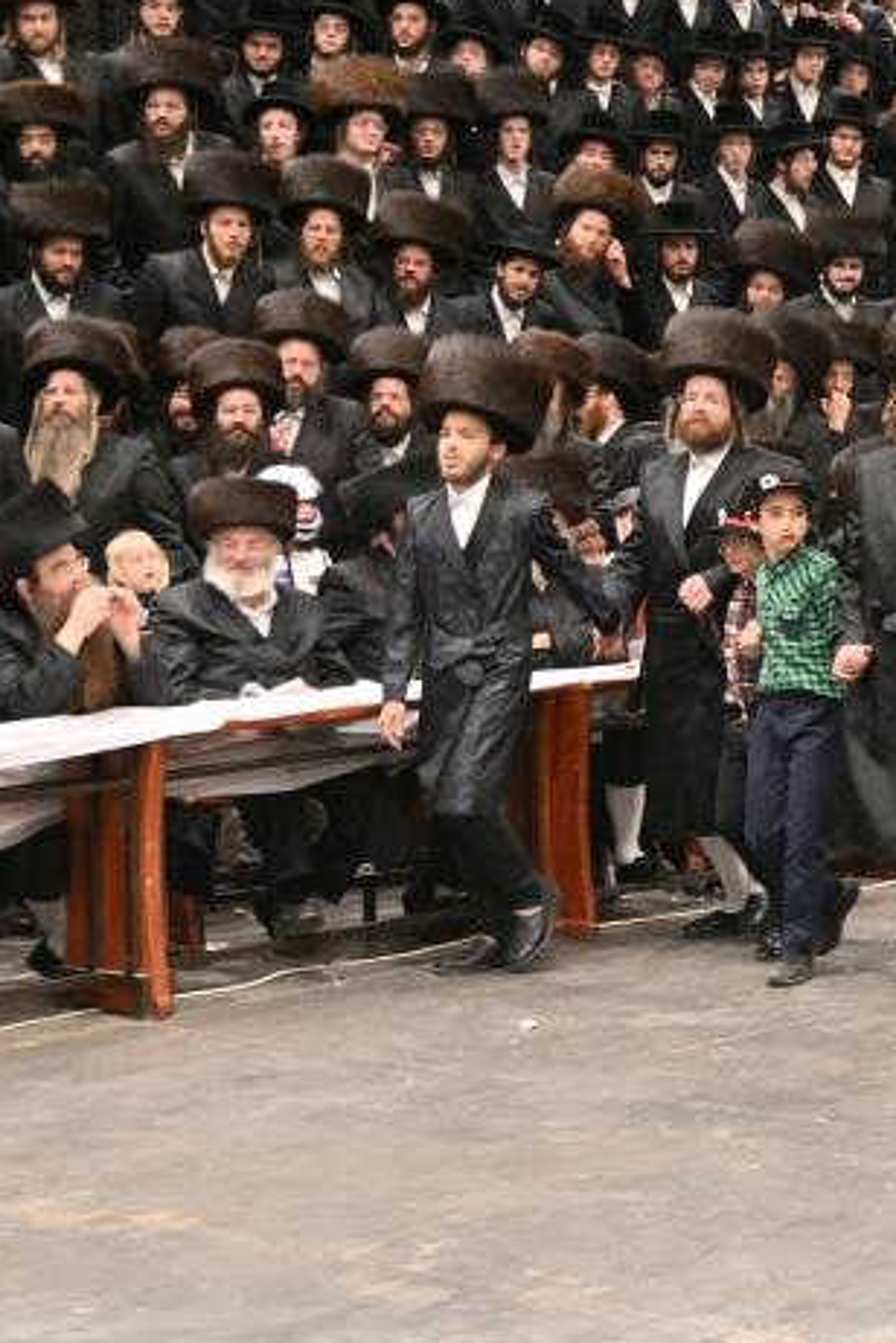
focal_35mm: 102
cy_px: 465
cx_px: 1370
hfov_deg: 12.7
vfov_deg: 20.0
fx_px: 3808
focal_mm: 31
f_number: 4
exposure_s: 1/100
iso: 200
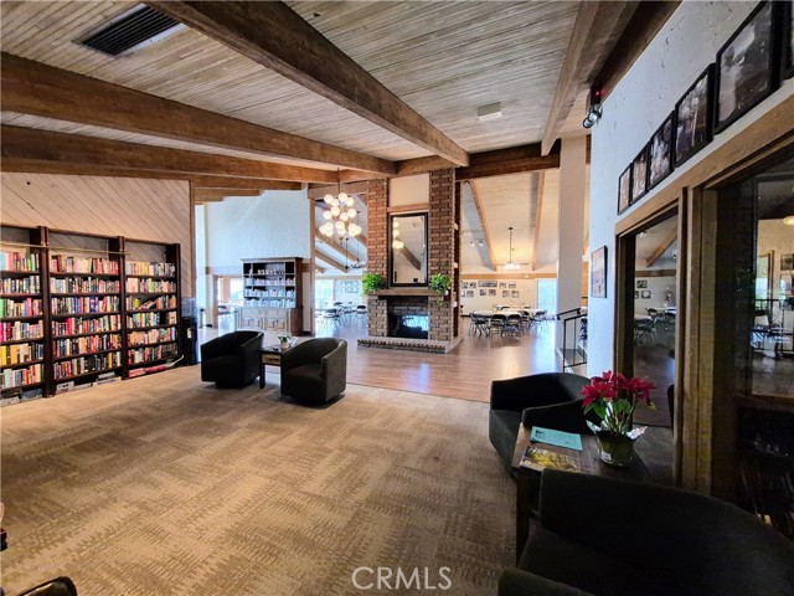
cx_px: 397
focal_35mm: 13
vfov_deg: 89.9
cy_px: 298
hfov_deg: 106.2
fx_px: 298
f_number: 2.2
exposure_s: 1/60
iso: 640
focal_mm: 1.74
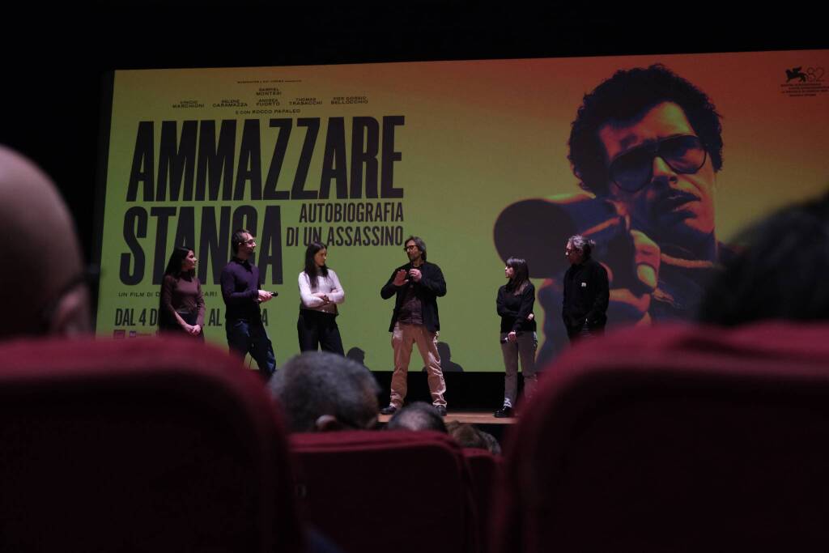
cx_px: 414
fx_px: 990
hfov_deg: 45.4
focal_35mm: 43
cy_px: 276
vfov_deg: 31.2
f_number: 3.2
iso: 2500
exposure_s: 1/100
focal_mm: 28.9
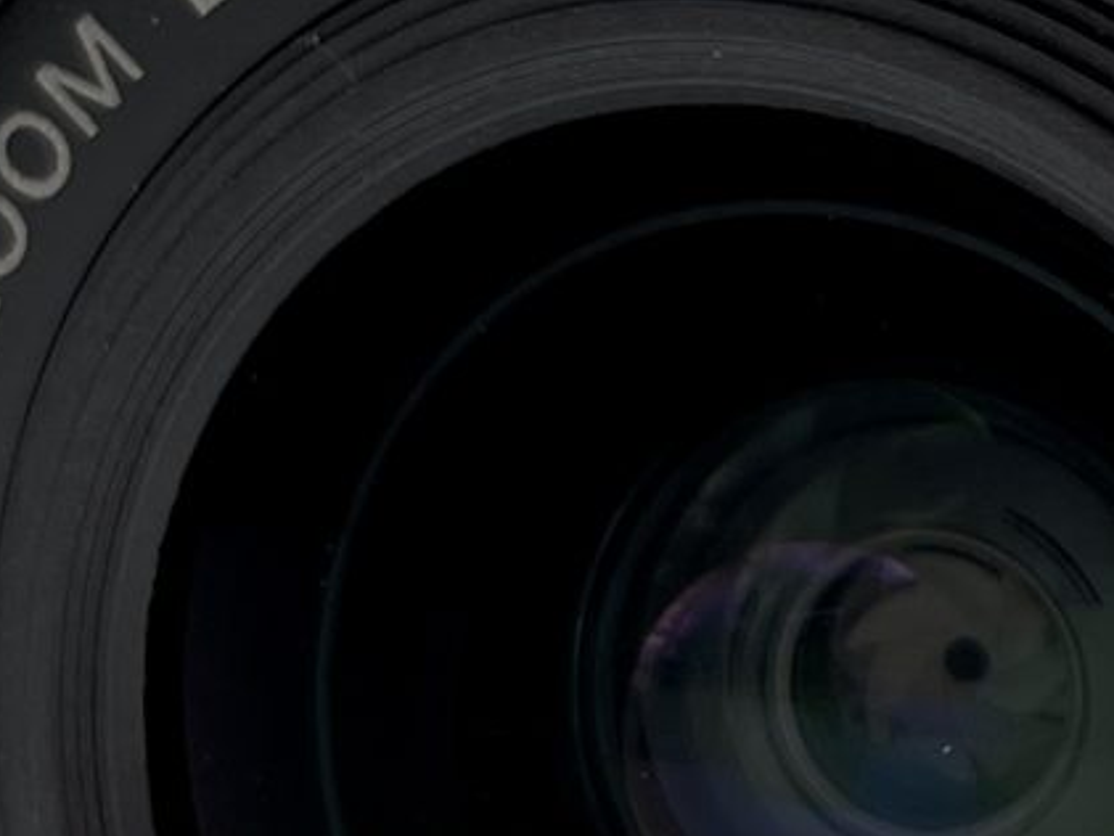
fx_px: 5086
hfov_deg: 12.3
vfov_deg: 9.4
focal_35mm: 158
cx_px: 1230
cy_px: 103
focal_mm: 5.1
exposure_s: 1/100
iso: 32
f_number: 1.6
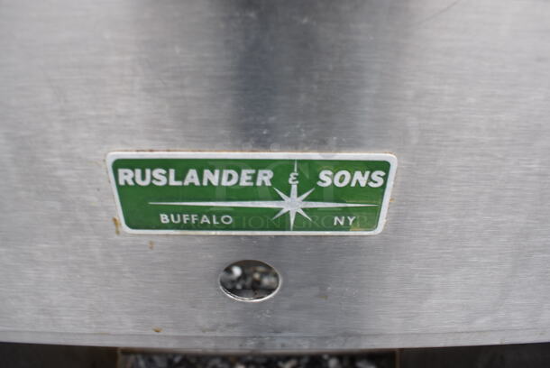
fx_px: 413
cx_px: 275
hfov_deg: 67.3
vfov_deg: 48.0
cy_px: 184
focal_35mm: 27
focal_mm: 18
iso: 180
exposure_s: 1/60
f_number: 8
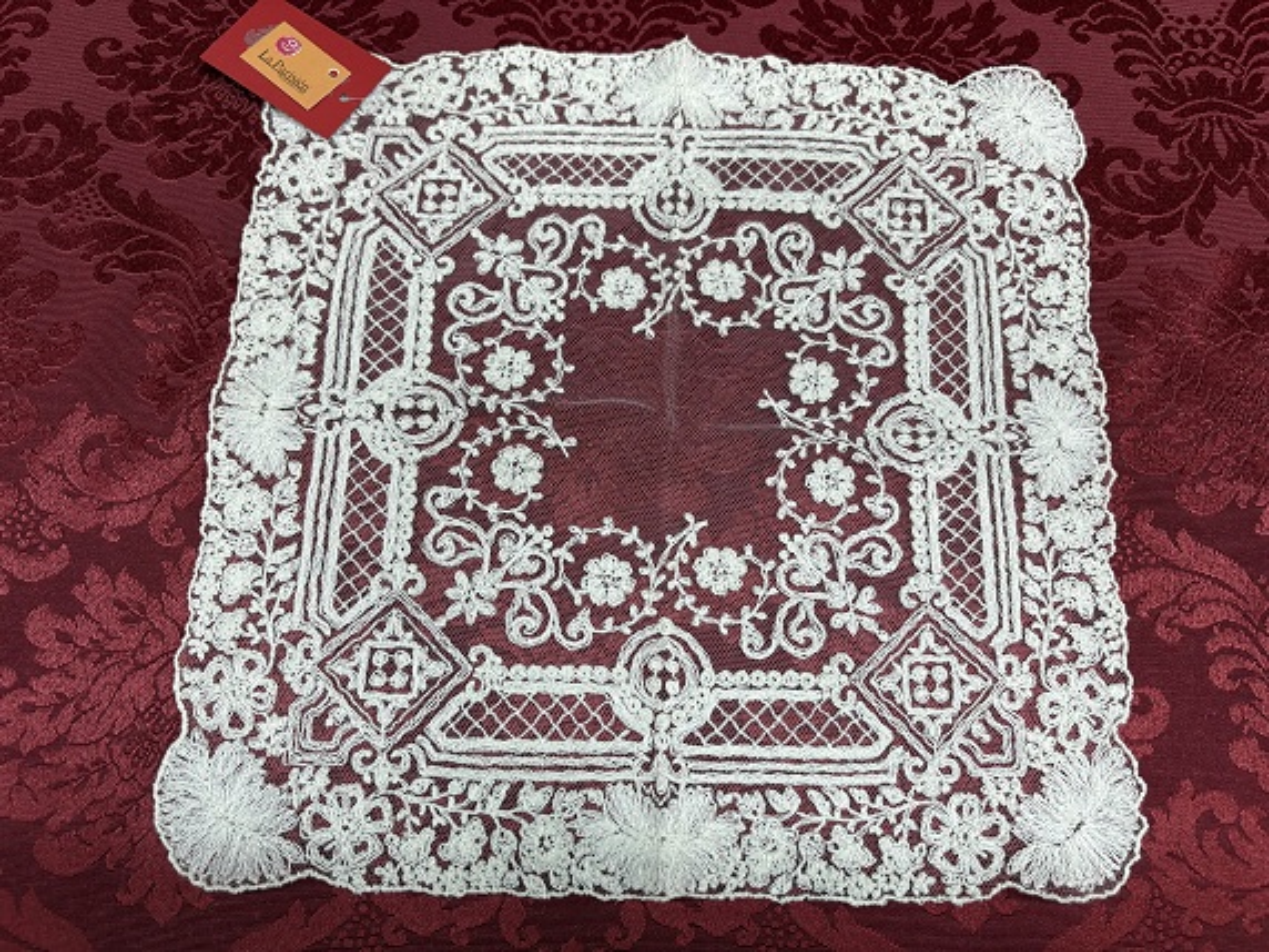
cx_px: 634
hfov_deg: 67.3
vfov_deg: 53.1
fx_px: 953
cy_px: 476
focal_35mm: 26
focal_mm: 5.96
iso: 64
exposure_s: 1/50
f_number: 1.6
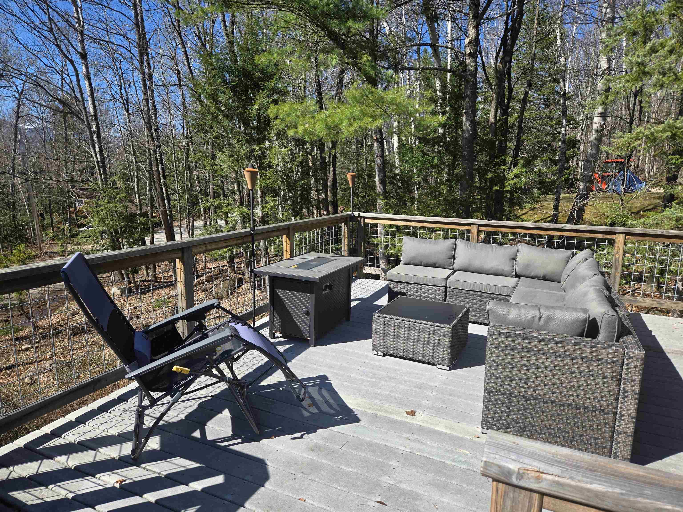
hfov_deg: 73.9
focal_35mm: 23
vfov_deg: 58.9
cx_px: 342
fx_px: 454
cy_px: 256
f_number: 1.8
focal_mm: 5.4
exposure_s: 1/2921
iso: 64
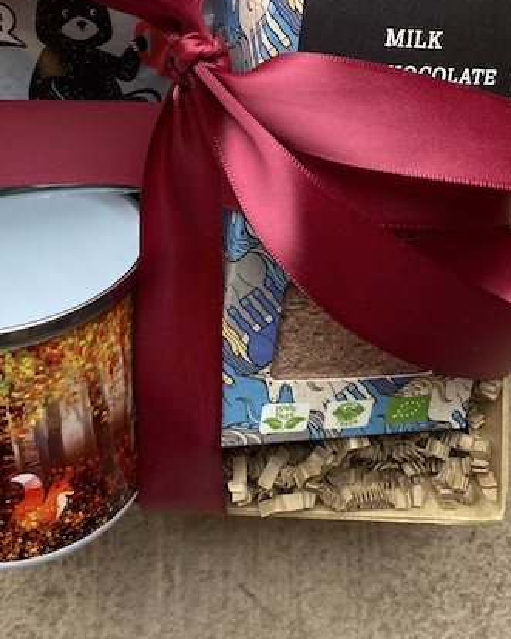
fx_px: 927
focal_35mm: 49
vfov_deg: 35.6
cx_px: 191
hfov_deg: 30.7
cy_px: 51
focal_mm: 4.25
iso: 125
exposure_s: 1/100
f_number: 1.8
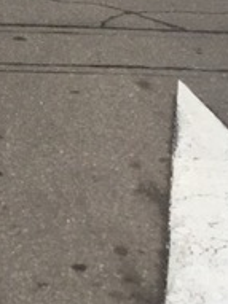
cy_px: -65
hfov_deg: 11.2
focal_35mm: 130
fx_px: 1143
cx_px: -51
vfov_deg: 14.7
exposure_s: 1/60
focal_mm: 3.3
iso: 32
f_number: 2.4
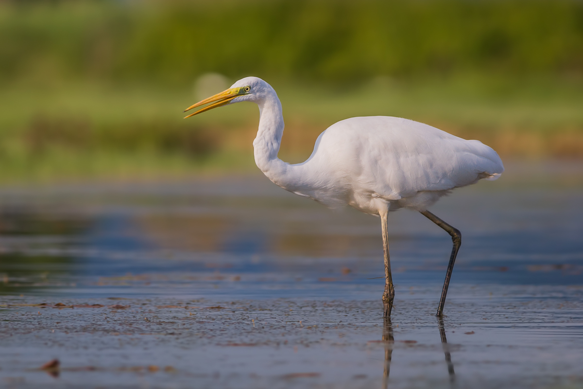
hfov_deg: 4.6
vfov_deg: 3.1
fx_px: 7287
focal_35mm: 450
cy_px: 194
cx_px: 292
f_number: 4
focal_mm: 300
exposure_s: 1/2500
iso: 200
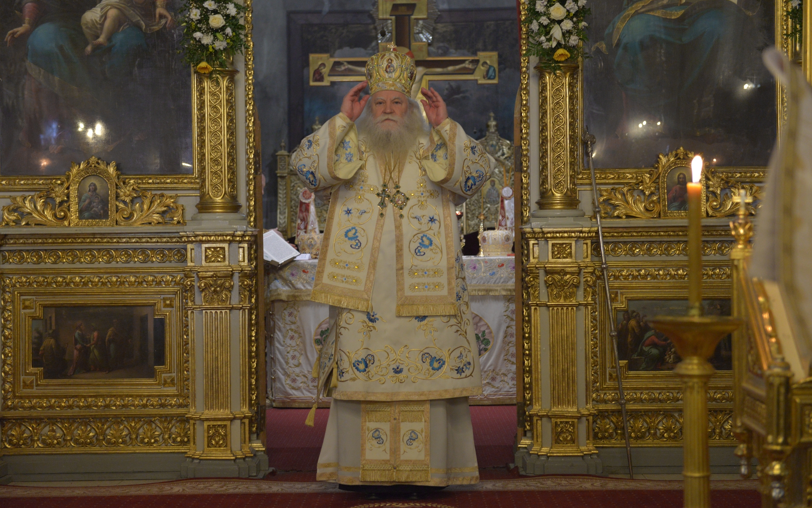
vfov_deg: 19.1
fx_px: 1505
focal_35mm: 68
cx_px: 404
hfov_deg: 30.2
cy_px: 247
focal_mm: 66
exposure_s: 1/80
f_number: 3.5
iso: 2500
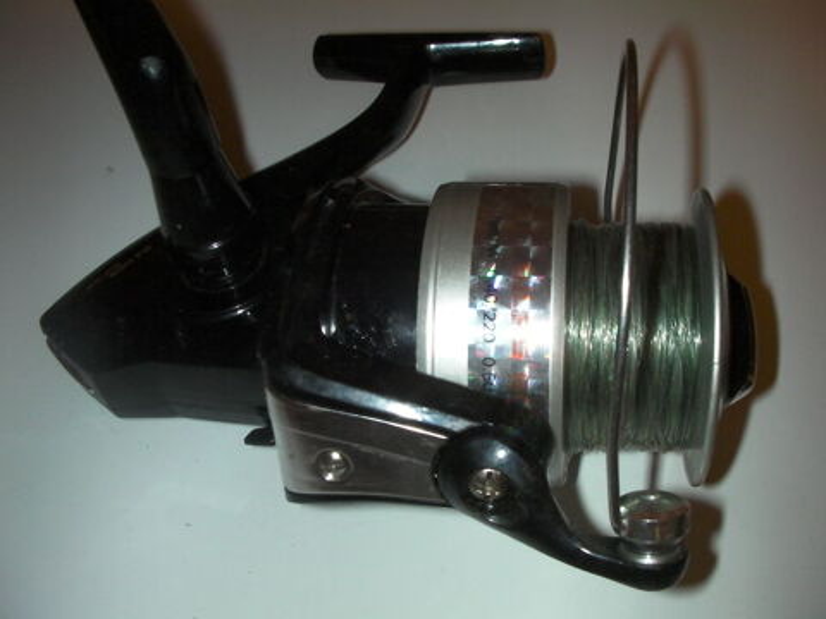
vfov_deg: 37.7
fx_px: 907
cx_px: 413
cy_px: 310
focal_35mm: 38
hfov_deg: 49.0
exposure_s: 1/30
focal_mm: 6.3
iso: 200
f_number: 5.6
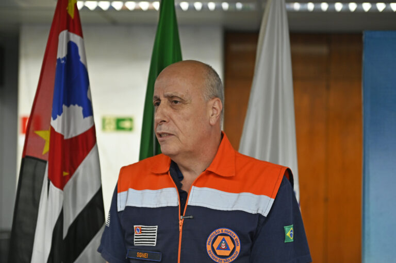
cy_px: 132
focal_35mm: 70
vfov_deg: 19.4
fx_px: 769
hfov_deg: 28.9
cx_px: 198
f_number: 3.2
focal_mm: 70
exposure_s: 1/250
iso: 800
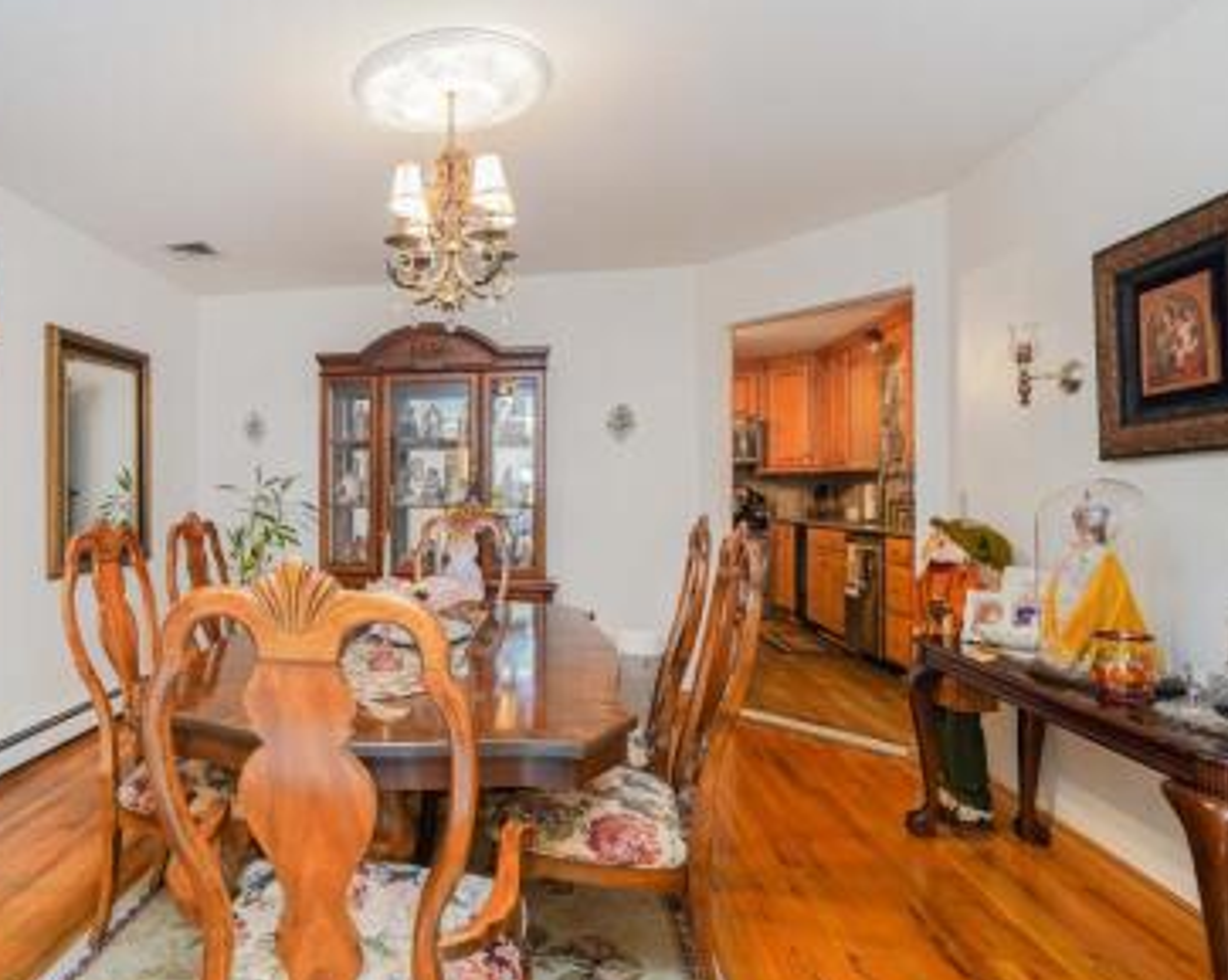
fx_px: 763
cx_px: 431
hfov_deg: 75.7
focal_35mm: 21
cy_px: 480
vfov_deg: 65.5
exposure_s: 1/30
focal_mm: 17
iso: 800
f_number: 4
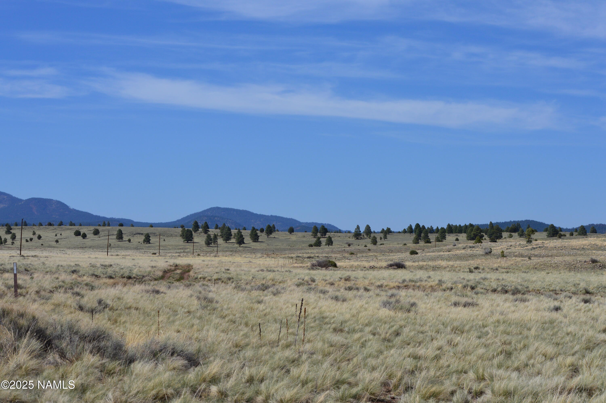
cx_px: 303
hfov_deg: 24.6
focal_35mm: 82
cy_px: 202
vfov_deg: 16.5
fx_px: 1387
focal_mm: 55
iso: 220
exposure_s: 1/500
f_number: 11
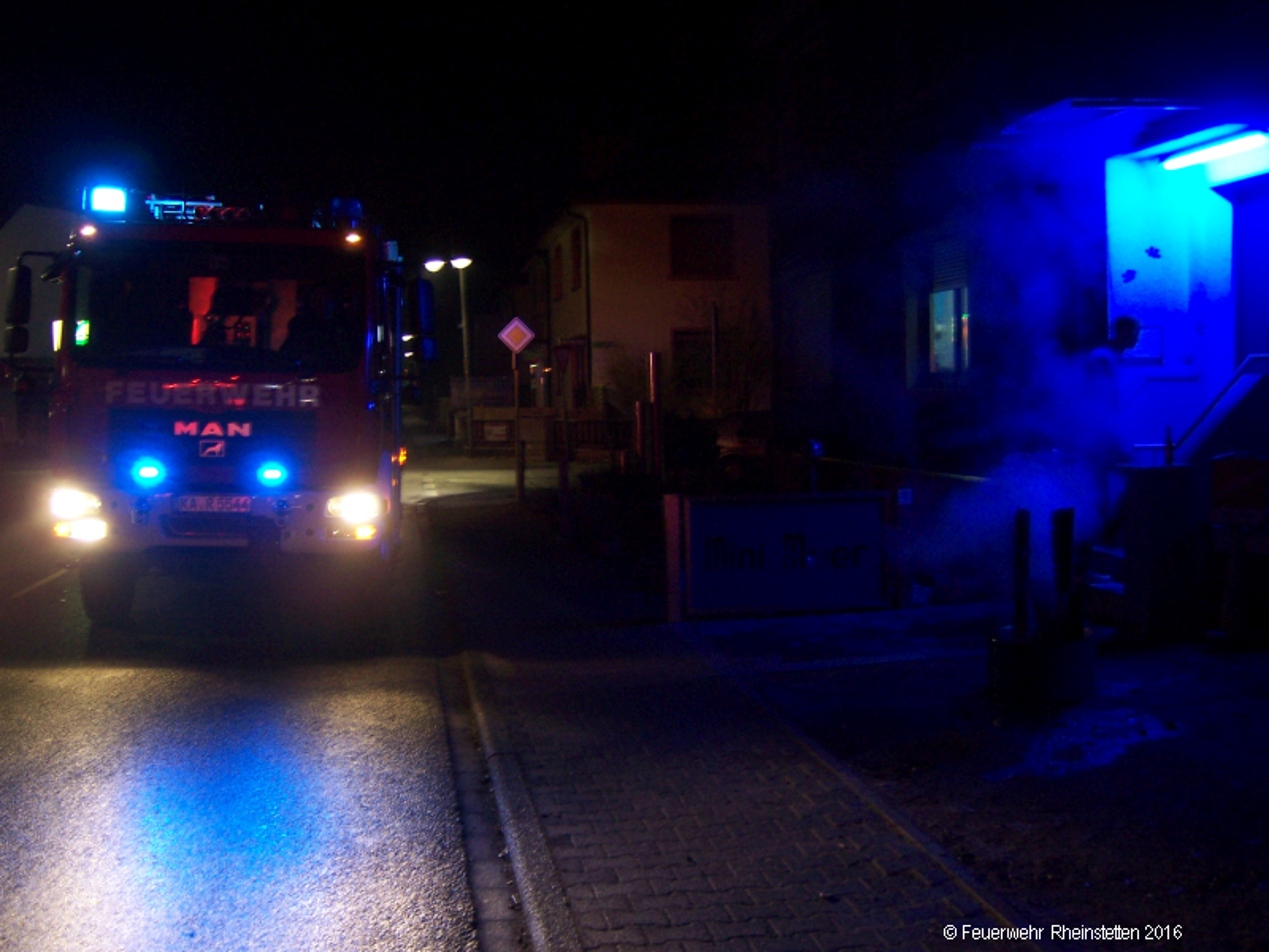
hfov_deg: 51.4
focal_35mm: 36
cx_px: 634
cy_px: 476
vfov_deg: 39.7
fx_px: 1320
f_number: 2.8
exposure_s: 1/8
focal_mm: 6.2
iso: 160
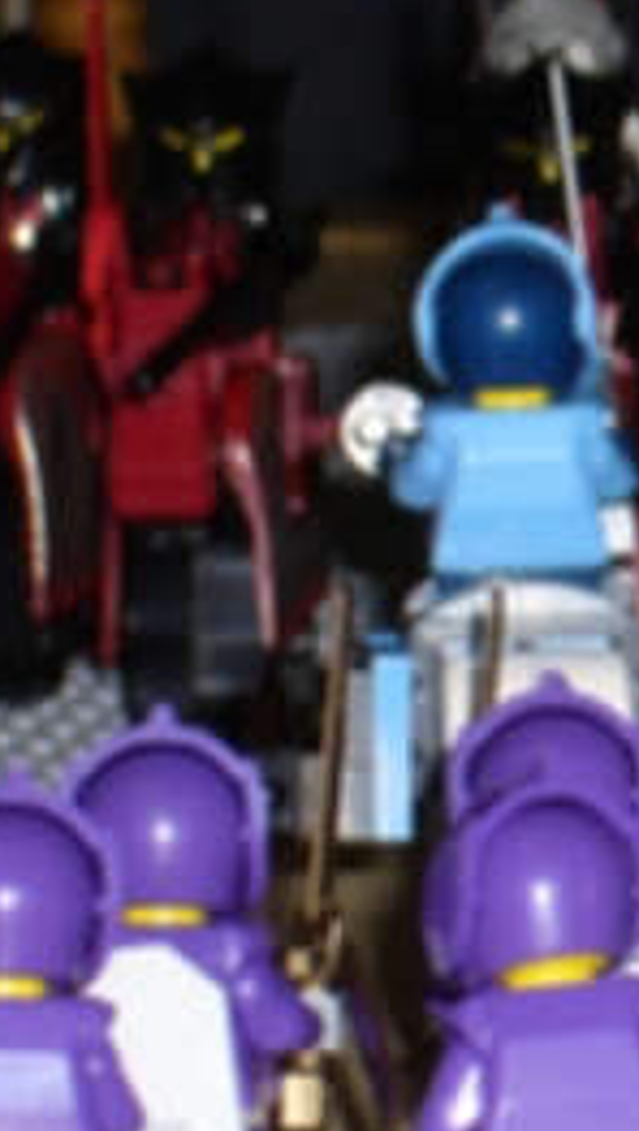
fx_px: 8377
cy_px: 427
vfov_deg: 7.7
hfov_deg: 4.3
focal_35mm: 279
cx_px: 1218
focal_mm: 17.4
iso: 100
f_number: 5
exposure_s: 1/60
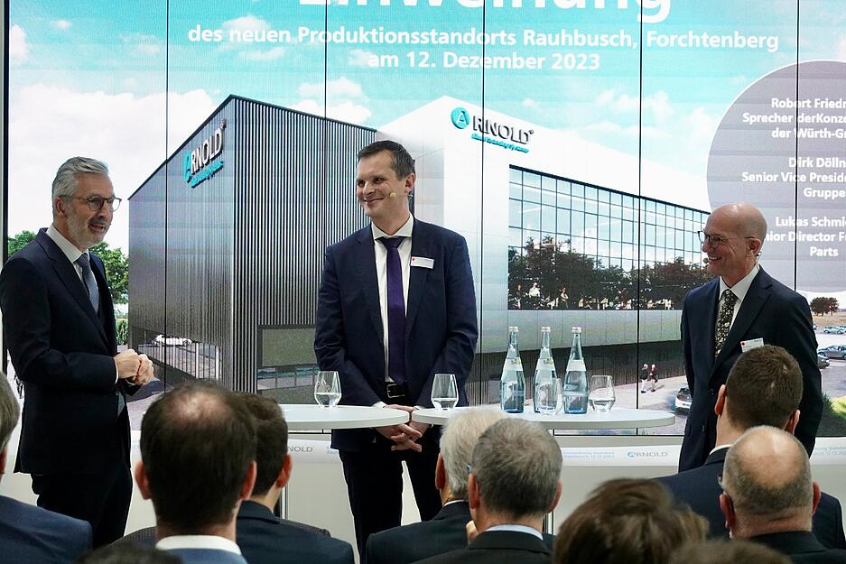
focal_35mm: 135
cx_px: 423
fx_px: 3173
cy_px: 282
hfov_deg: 15.2
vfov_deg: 10.2
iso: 1250
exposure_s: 1/160
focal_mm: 49.7
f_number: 4.5
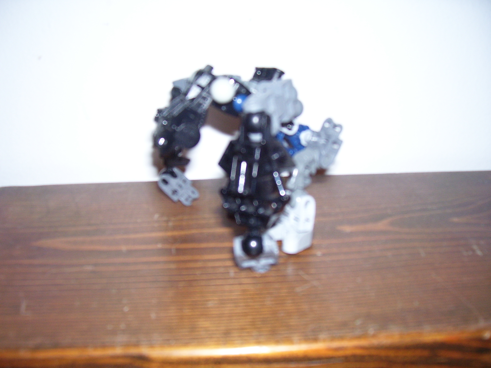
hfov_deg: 54.0
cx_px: 246
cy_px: 184
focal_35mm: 34
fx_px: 482
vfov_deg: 41.8
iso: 125
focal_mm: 5.6
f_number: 2.7
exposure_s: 1/60
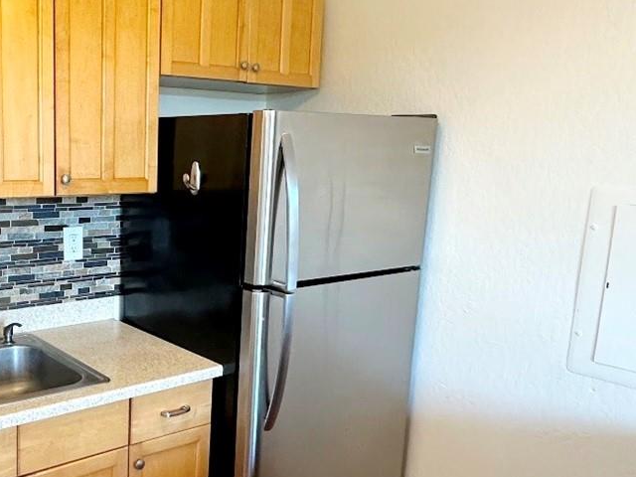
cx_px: 113
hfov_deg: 49.1
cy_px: 261
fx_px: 643
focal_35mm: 35
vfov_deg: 40.7
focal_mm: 2.22
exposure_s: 1/120
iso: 250
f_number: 2.2
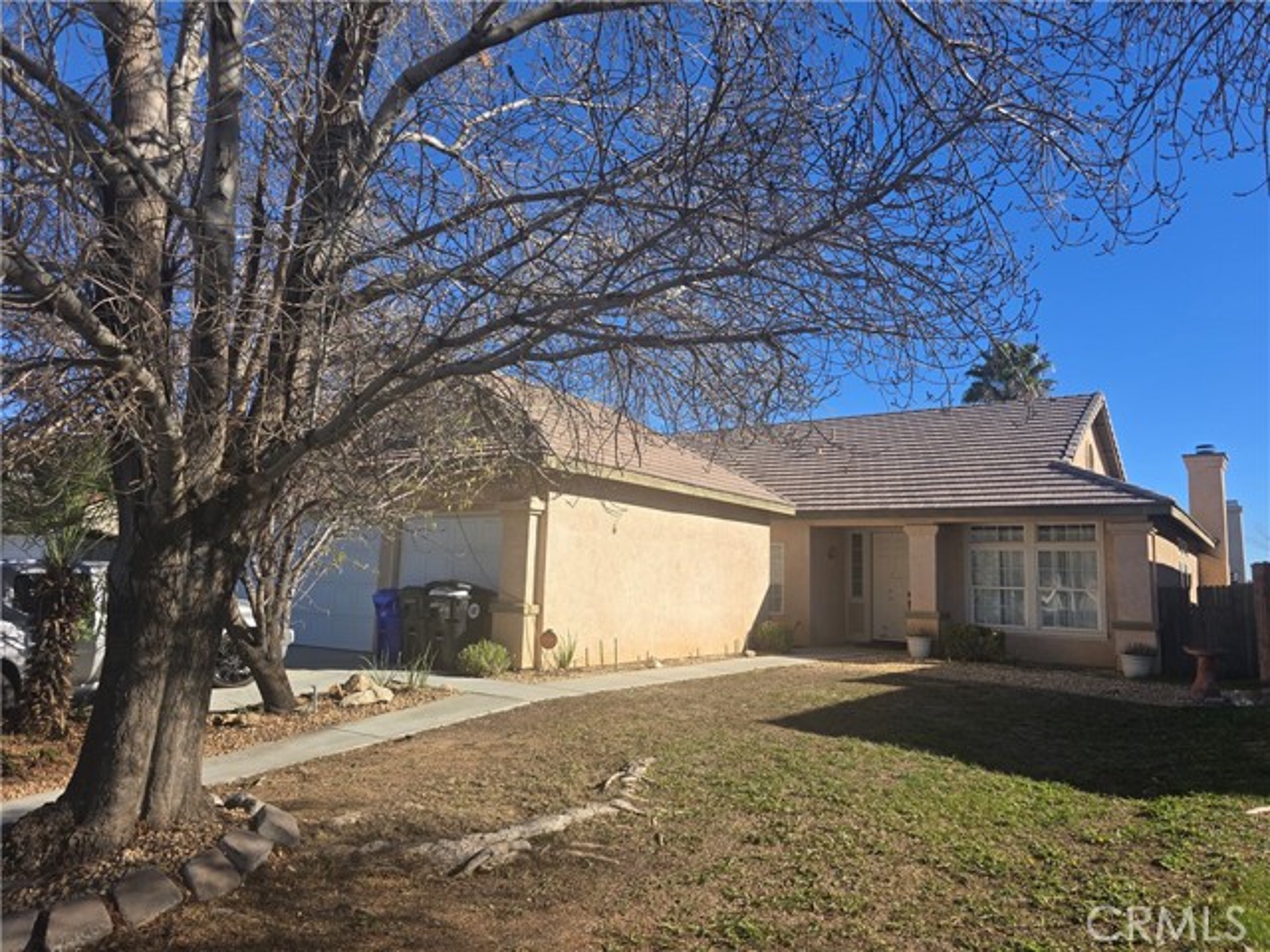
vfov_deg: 58.9
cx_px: 635
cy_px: 476
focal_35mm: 23
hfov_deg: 73.9
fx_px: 844
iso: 12
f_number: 1.7
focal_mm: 6.3
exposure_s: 1/682
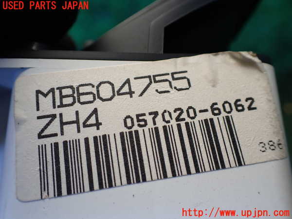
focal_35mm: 30
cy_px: 110
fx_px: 253
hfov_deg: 60.0
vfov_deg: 46.8
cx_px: 146
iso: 200
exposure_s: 1/125
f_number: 2.3
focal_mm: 5.4
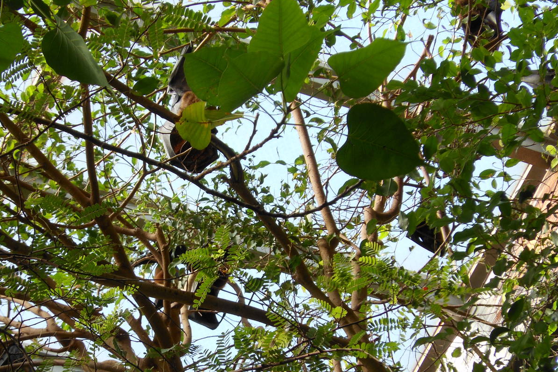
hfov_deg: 8.9
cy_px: 225
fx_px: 3580
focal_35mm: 231
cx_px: 209
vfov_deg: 5.9
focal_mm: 29.8
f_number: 5.5
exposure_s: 1/60
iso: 80
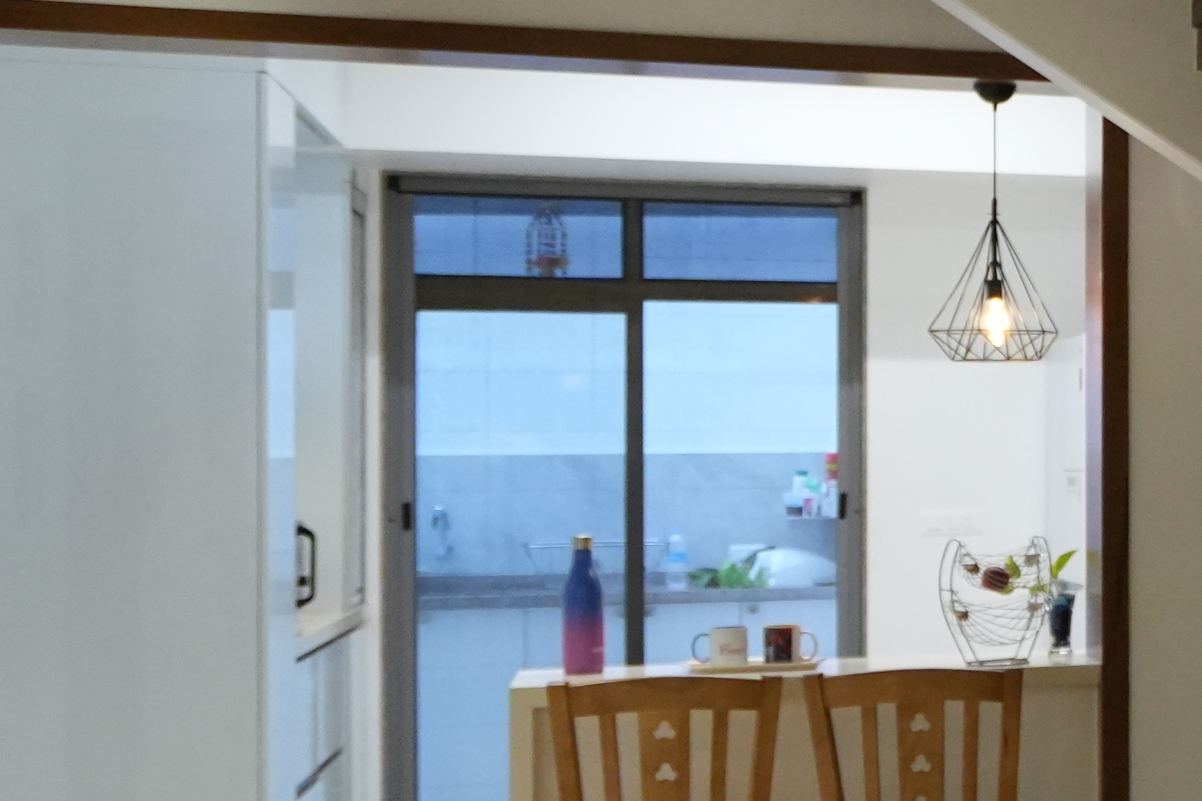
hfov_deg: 18.7
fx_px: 2838
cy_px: 430
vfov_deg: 16.1
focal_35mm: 85
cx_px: 2153
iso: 3200
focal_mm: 21
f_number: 4
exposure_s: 1/160
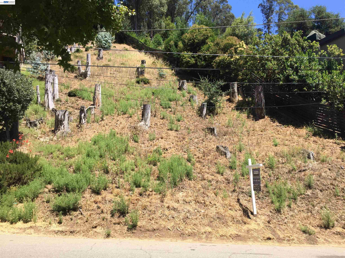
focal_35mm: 29
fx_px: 289
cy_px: 129
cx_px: 172
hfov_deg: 61.7
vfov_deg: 48.2
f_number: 2.2
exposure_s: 1/989
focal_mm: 4.15
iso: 32
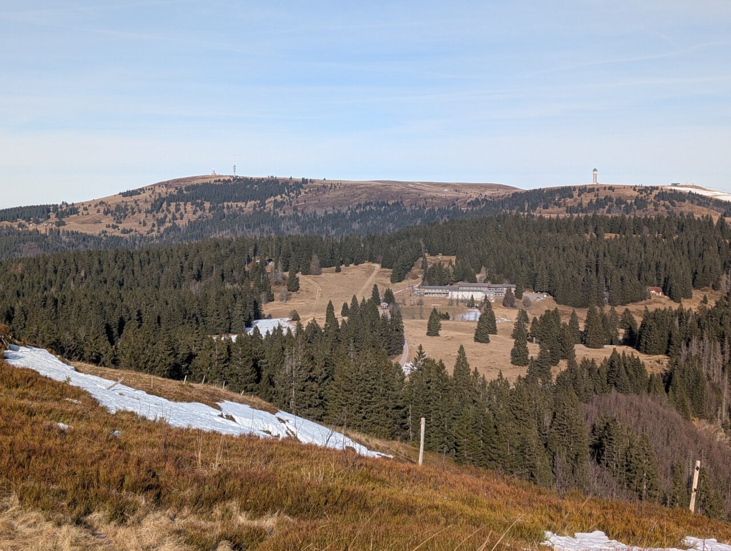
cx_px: 366
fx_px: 1036
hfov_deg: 38.9
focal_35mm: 49
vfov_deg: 29.8
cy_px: 276
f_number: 1.68
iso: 20
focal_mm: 6.9
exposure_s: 1/1129
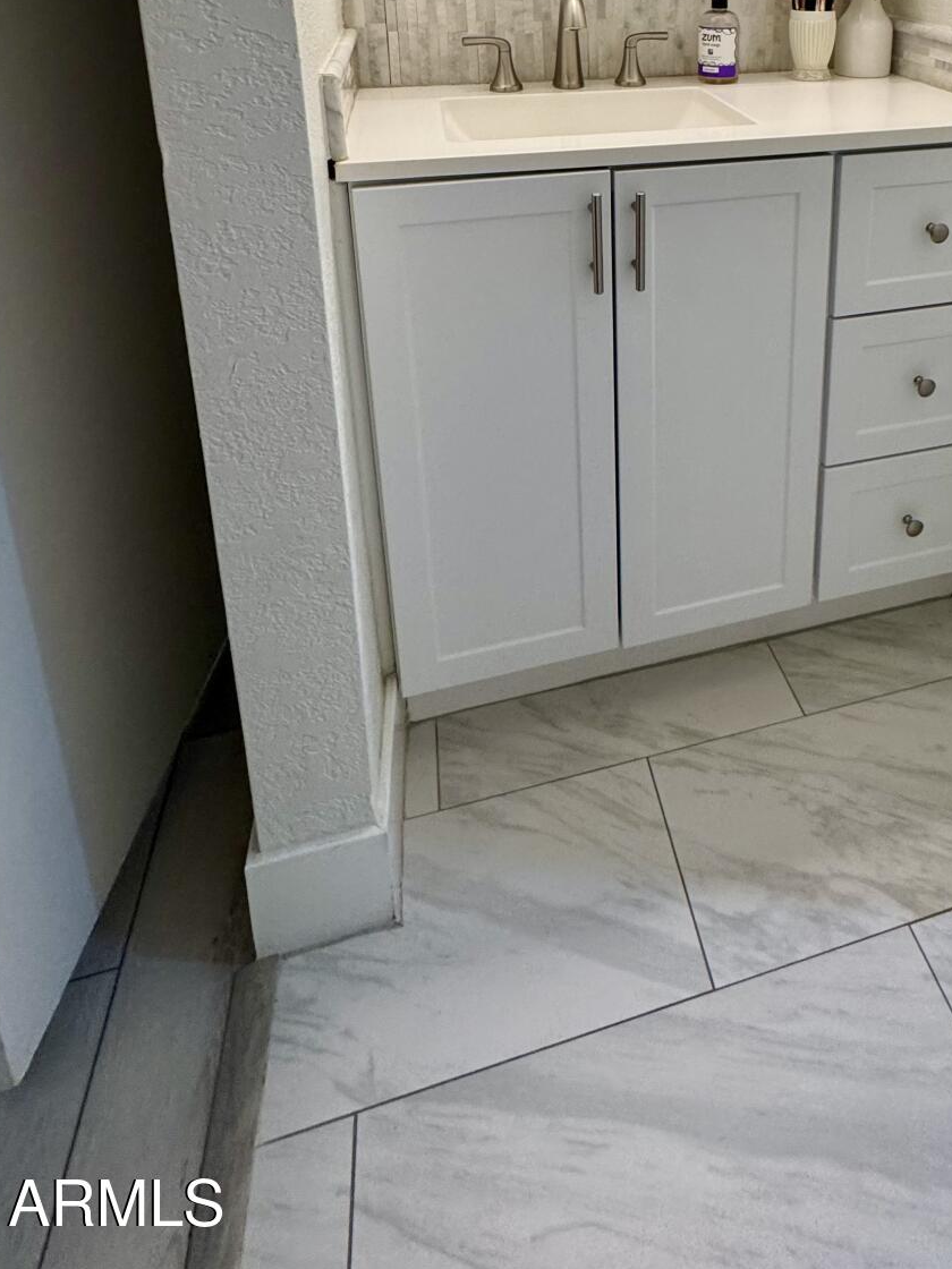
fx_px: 917
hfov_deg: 52.9
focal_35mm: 25
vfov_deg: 60.8
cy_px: 174
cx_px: 692
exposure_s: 1/120
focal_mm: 2.22
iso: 200
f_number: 2.2
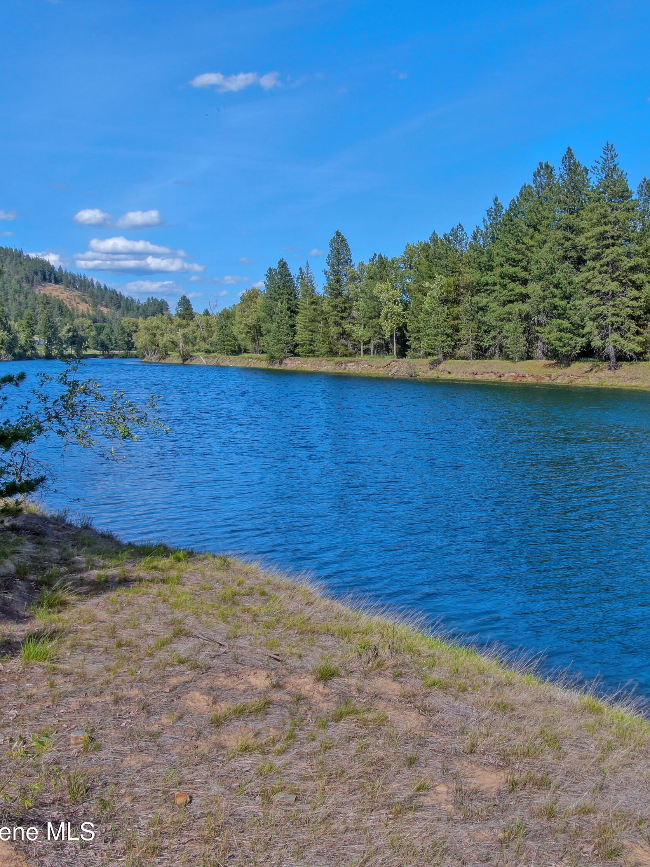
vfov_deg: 47.9
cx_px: 467
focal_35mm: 39
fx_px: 977
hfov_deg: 36.2
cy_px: 434
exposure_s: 1/1000
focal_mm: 5
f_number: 3
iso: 100
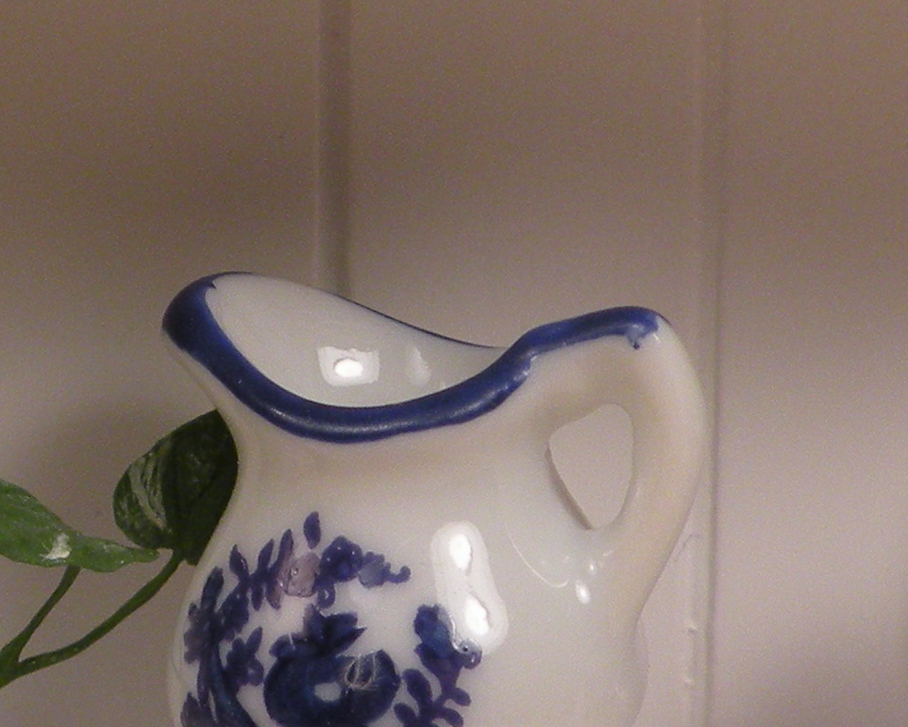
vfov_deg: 7.6
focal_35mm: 202
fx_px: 5429
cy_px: 687
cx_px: 314
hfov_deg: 9.6
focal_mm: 9.8
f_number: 3.5
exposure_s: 1/60
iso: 115
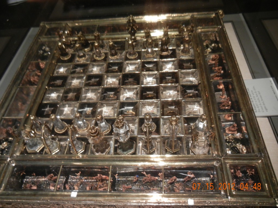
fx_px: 241
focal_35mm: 30
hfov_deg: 60.0
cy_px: 104
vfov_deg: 46.8
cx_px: 139
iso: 400
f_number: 3.5
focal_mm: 5.4
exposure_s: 1/22.5
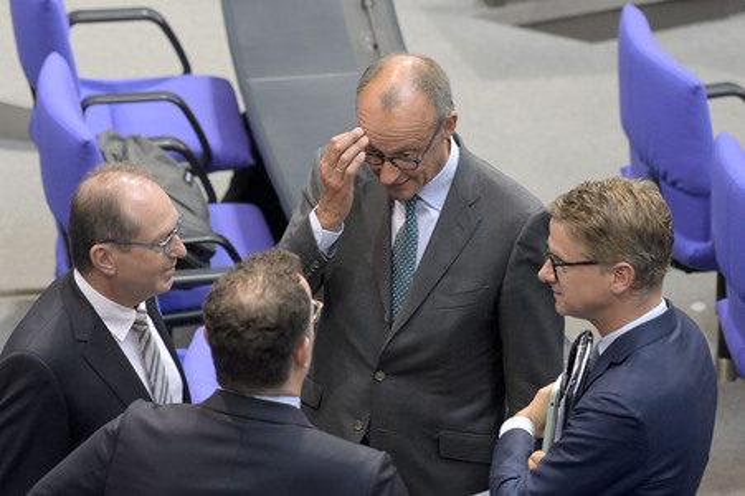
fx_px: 4136
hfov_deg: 10.3
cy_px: 248
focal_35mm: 200
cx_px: 372
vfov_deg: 6.9
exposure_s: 1/320
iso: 10000
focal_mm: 200
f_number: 5.6
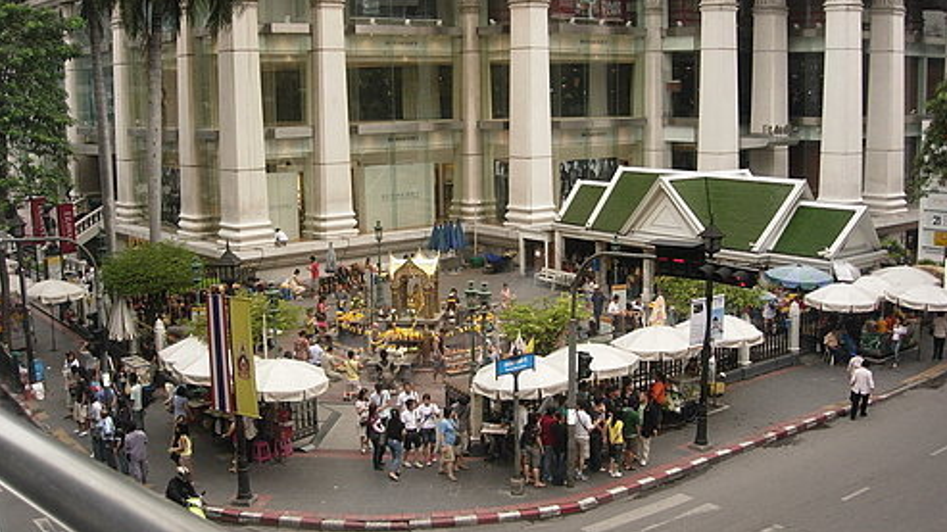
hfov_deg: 48.4
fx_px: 1054
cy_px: 264
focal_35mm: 42
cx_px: 476
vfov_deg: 28.3
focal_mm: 7.8
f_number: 2.8
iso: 79
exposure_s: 1/430
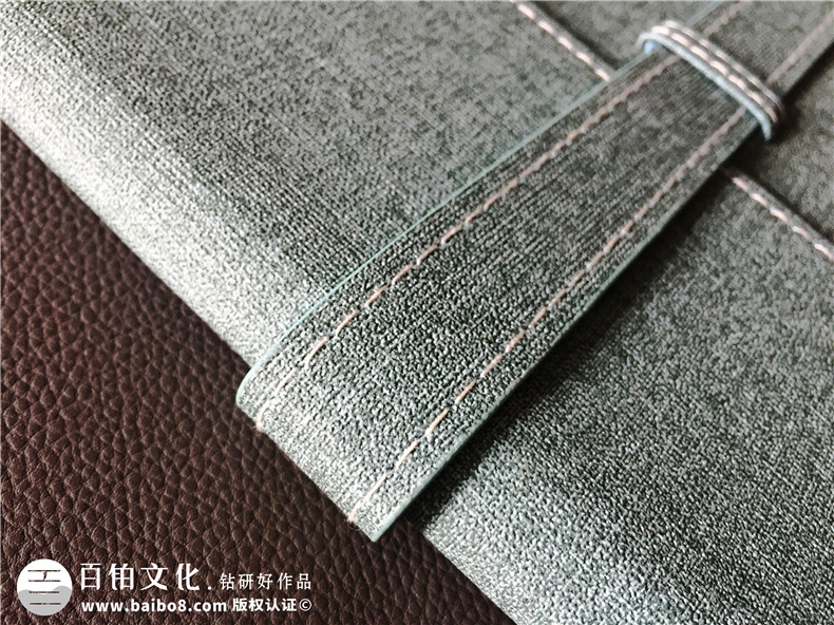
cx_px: 417
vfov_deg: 48.2
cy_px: 312
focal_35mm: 29
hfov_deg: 61.7
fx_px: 698
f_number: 2.2
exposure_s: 1/33
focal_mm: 4.15
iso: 40
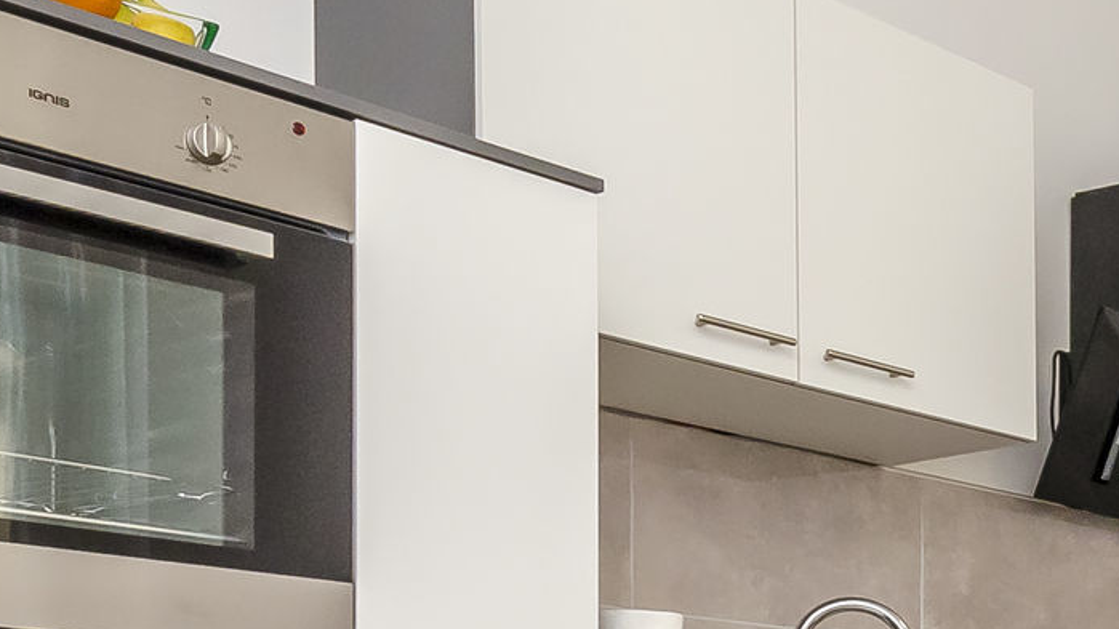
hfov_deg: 26.3
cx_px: 1423
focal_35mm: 69
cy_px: 851
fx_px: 2050
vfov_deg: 16.4
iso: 320
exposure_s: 1/80
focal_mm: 11
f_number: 10
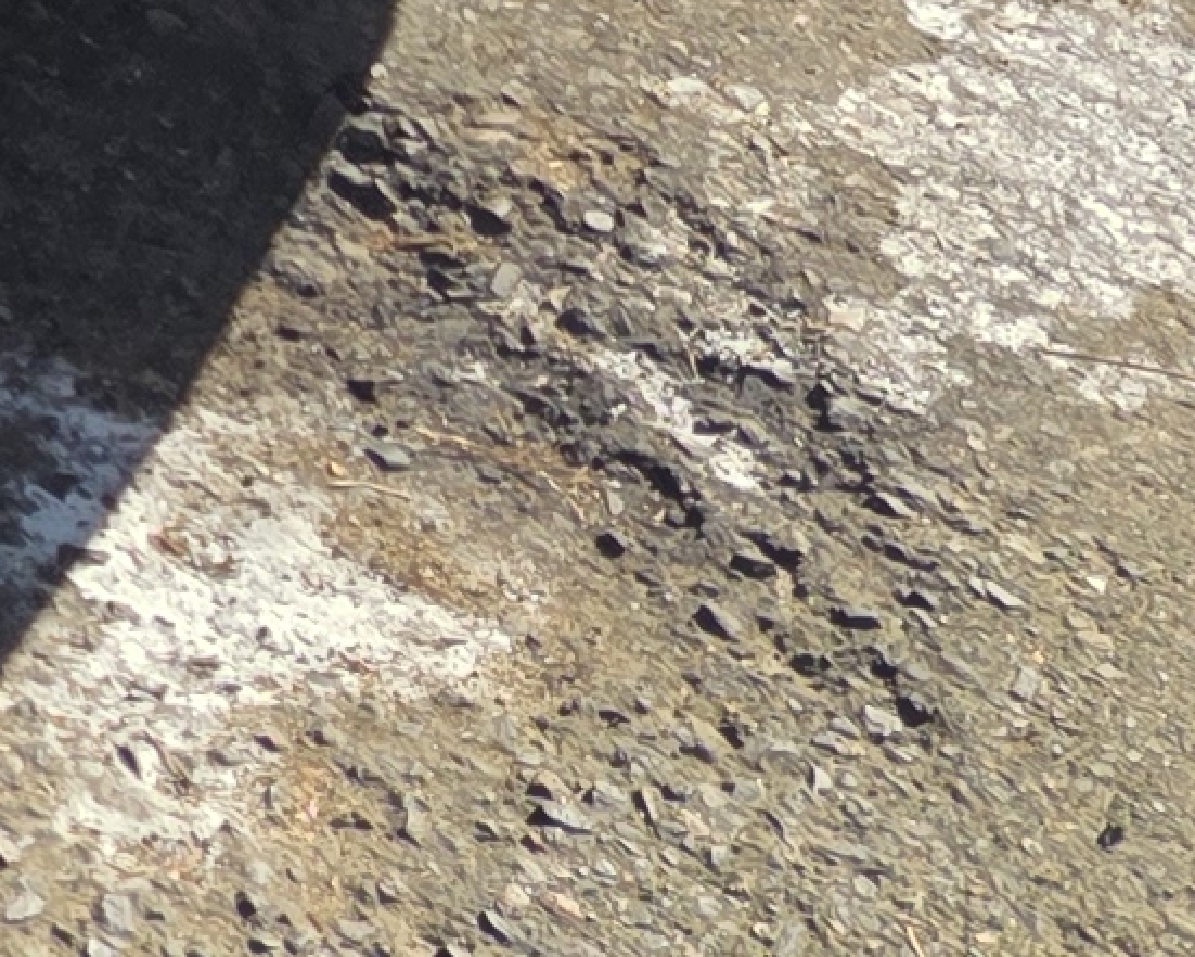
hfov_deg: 8.9
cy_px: -1402
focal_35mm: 163
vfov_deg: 8.6
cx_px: -2759
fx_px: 5766
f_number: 1.7
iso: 80
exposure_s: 1/2384
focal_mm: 6.3
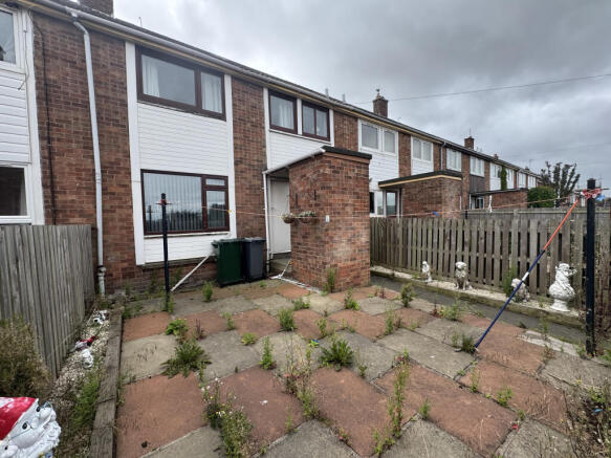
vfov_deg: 85.7
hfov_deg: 102.1
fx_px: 247
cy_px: 229
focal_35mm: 14
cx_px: 306
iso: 40
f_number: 2.2
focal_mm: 2.22
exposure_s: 1/518
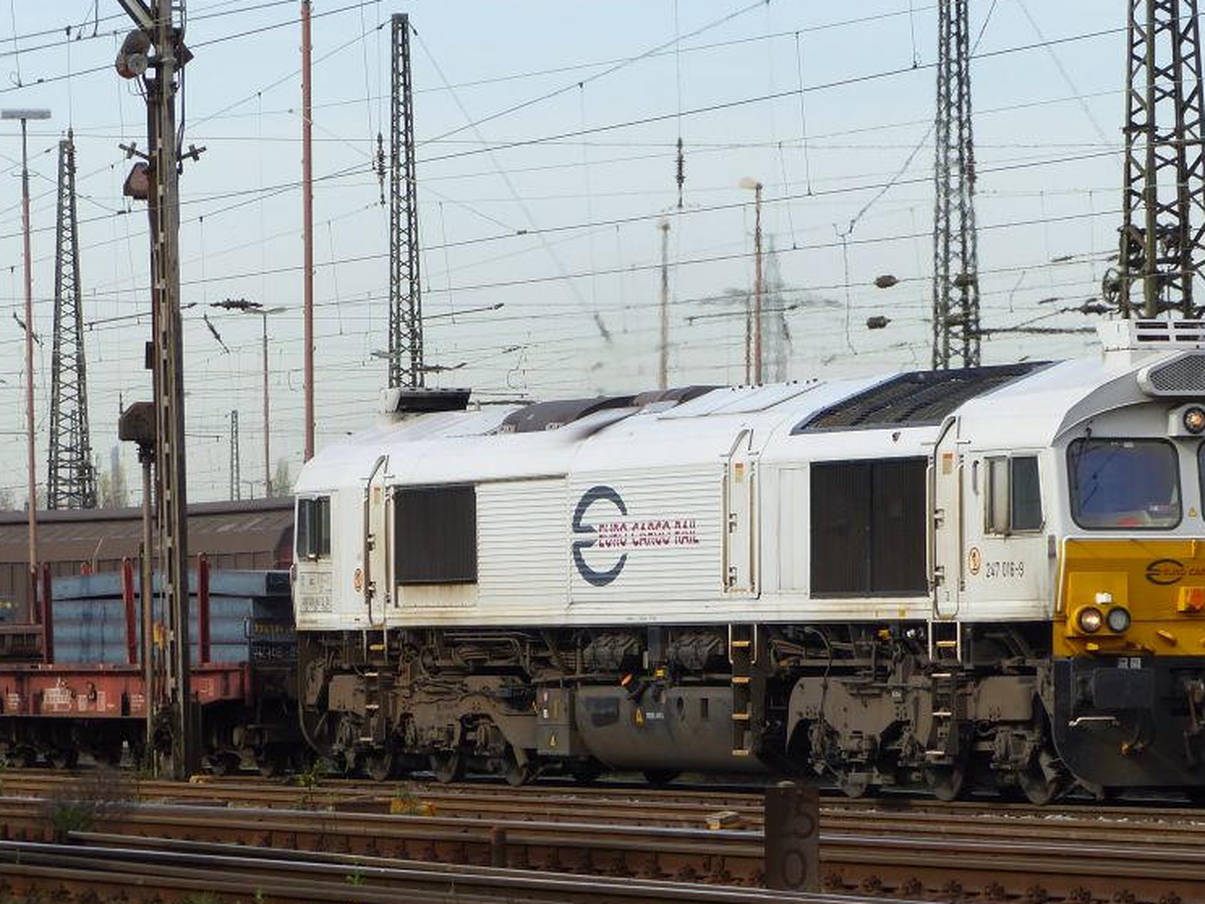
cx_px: 794
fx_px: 8424
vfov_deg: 6.1
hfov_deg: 8.2
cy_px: 436
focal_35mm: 242
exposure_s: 1/800
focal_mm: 27
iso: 100
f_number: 4
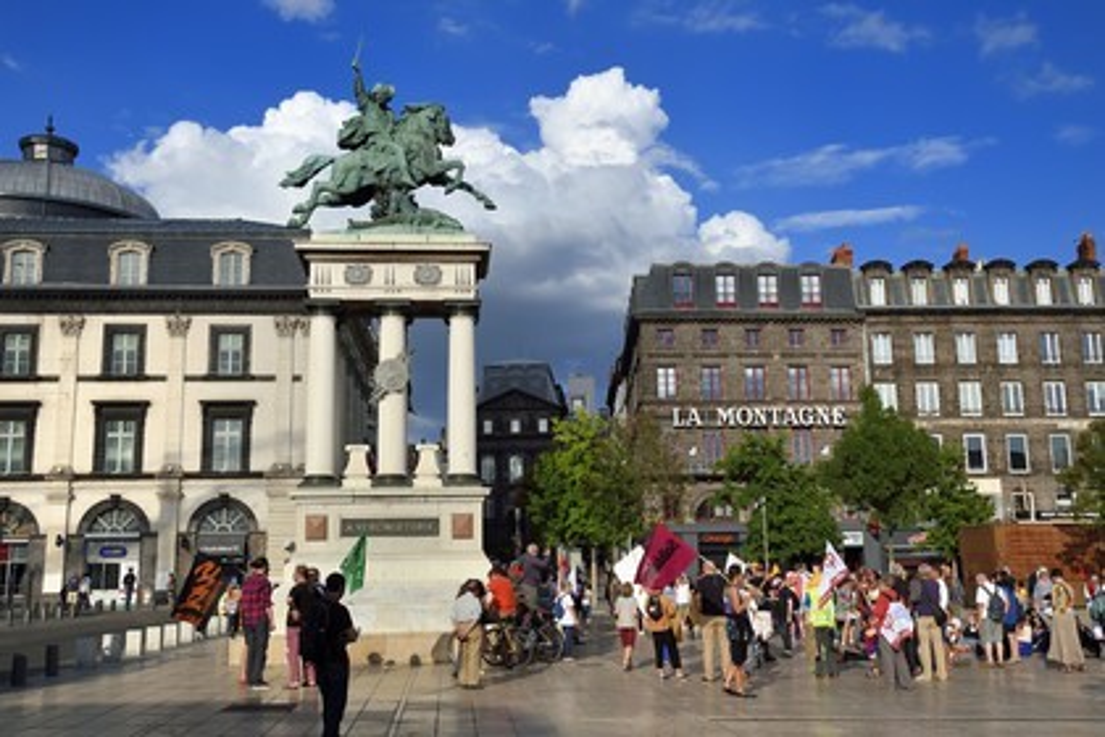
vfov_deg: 35.1
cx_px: 552
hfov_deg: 50.7
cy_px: 368
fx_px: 1166
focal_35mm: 38
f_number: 13
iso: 200
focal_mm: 38
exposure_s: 1/250
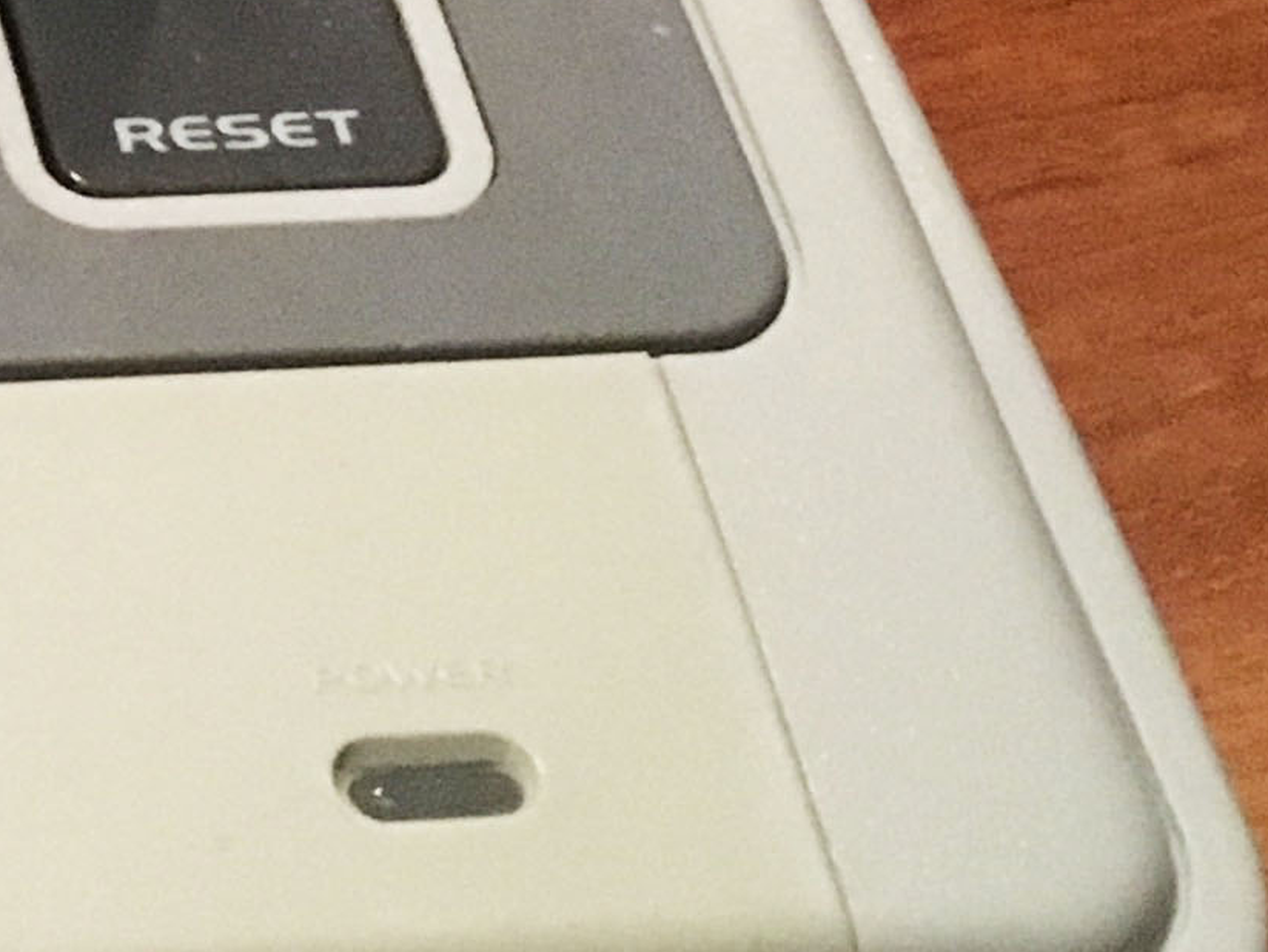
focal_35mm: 142
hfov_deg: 12.7
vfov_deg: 10.1
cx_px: -1015
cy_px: -453
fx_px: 5204
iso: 320
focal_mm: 4.15
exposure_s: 1/17
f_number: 2.2
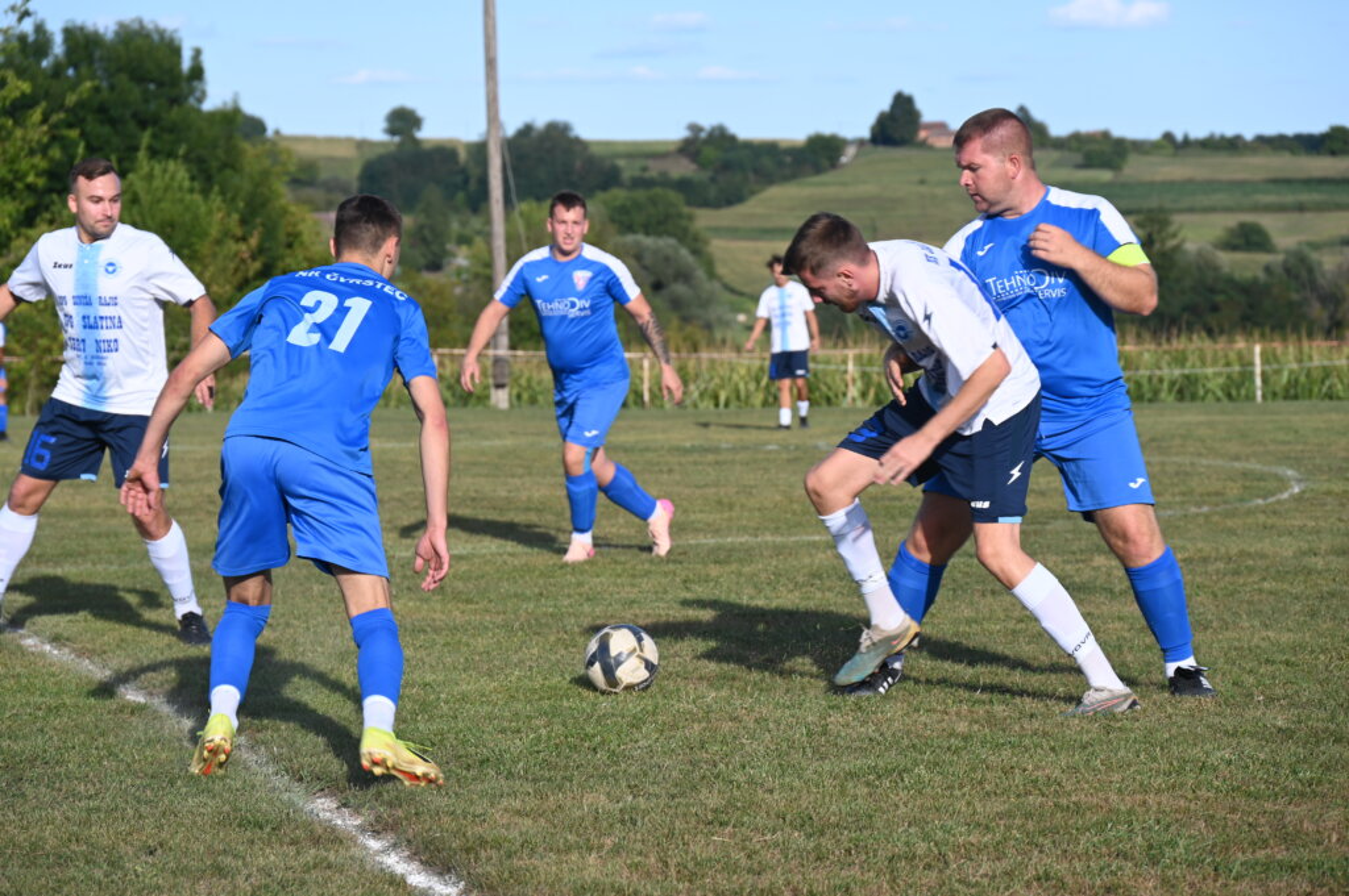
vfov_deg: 12.4
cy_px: 448
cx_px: 674
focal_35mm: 110
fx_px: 4119
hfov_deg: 18.6
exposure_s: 1/320
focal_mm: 110
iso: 100
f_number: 6.3
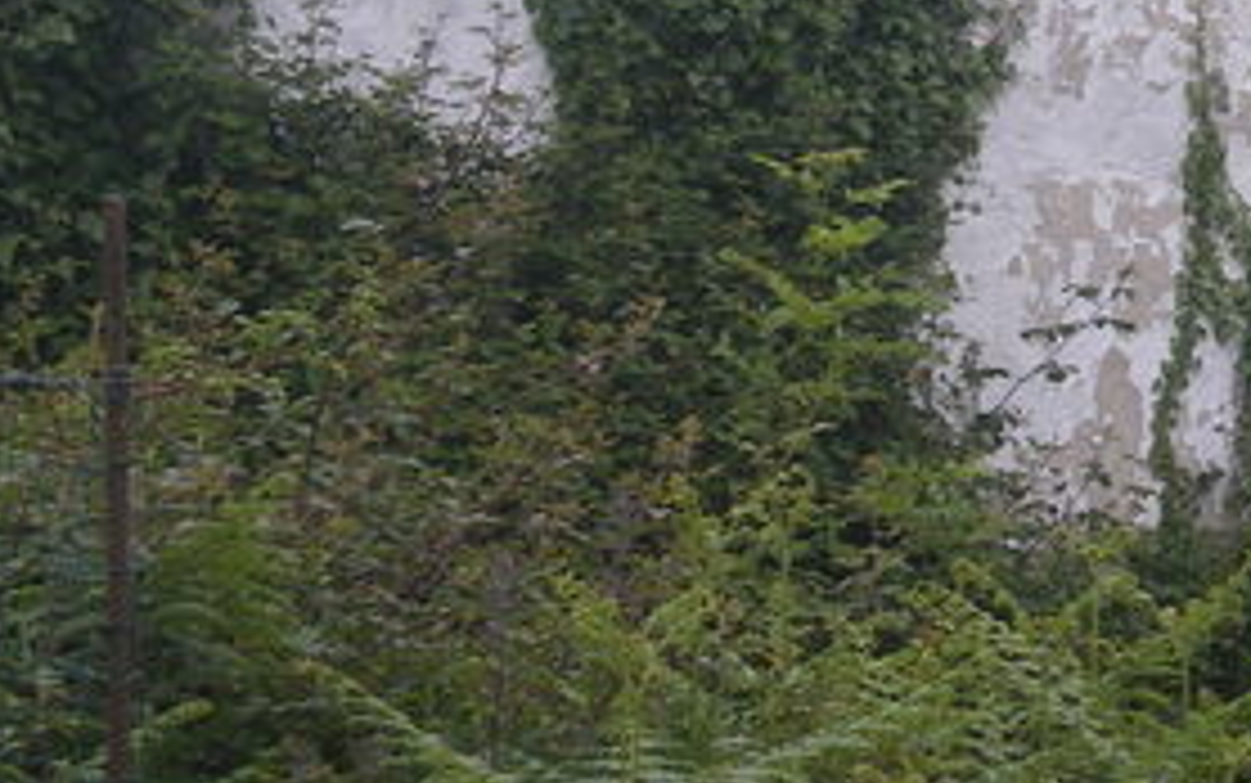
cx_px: 1224
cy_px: 122
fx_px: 5935
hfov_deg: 11.9
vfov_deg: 7.5
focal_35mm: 174
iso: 50
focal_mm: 13.3
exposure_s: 1/80
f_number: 4.9
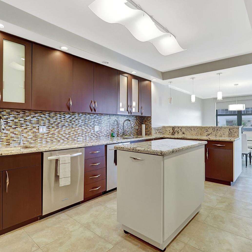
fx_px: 173
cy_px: 124
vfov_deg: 72.1
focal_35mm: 21
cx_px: 121
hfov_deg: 72.1
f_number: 13
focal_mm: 16
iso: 640
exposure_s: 1/2.5
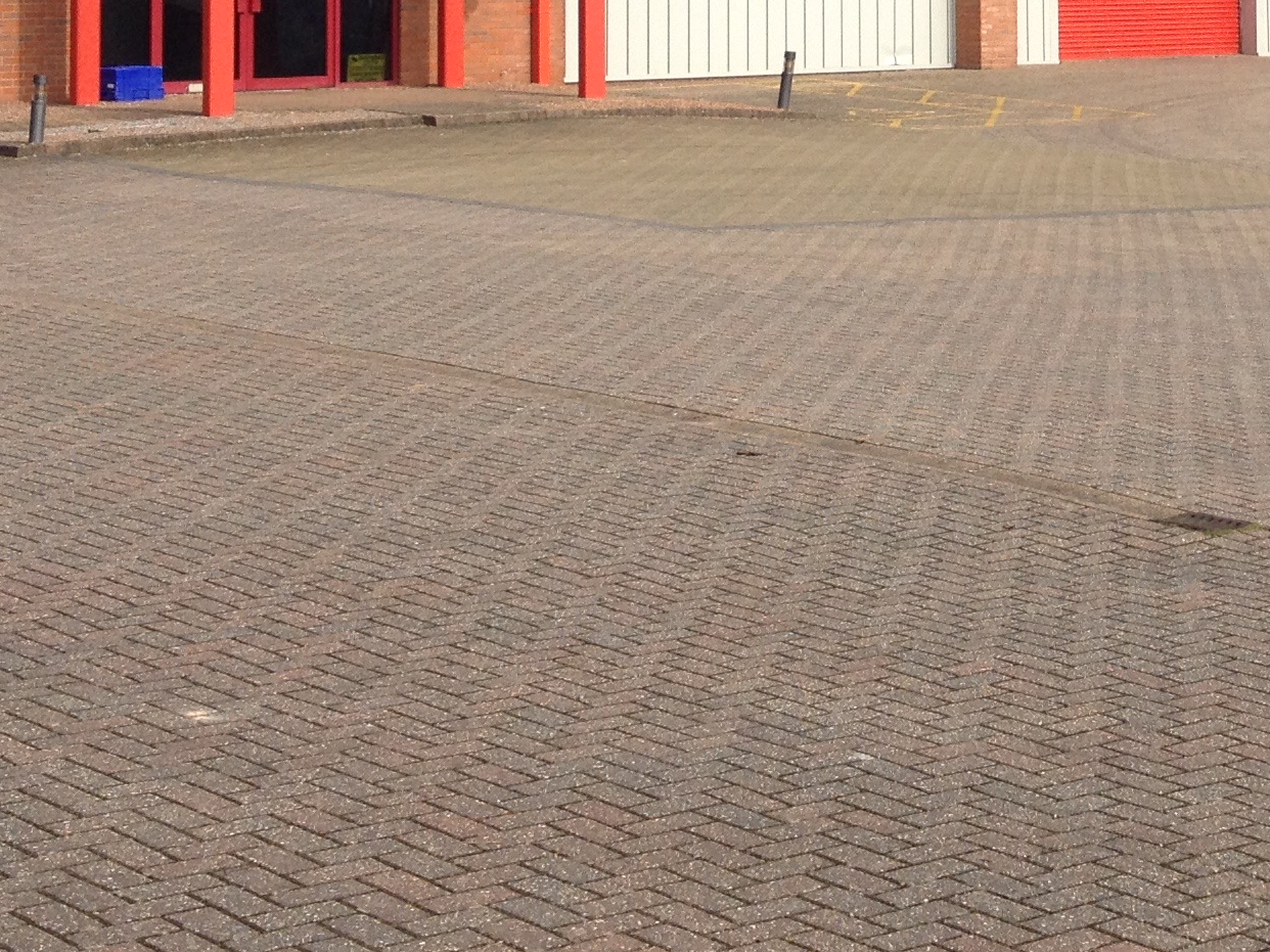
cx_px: 1078
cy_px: -166
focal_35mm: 92
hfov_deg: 21.0
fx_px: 3375
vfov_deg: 15.5
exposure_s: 1/1905
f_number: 2.4
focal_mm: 4.28
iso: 50
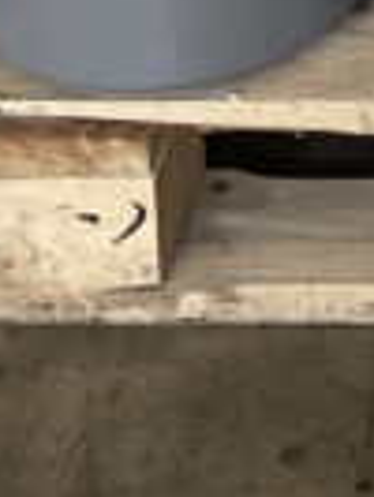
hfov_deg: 6.9
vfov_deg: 7.6
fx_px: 2877
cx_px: 984
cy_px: -1315
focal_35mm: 200
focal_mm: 4.2
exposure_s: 1/120
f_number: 1.6
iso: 125
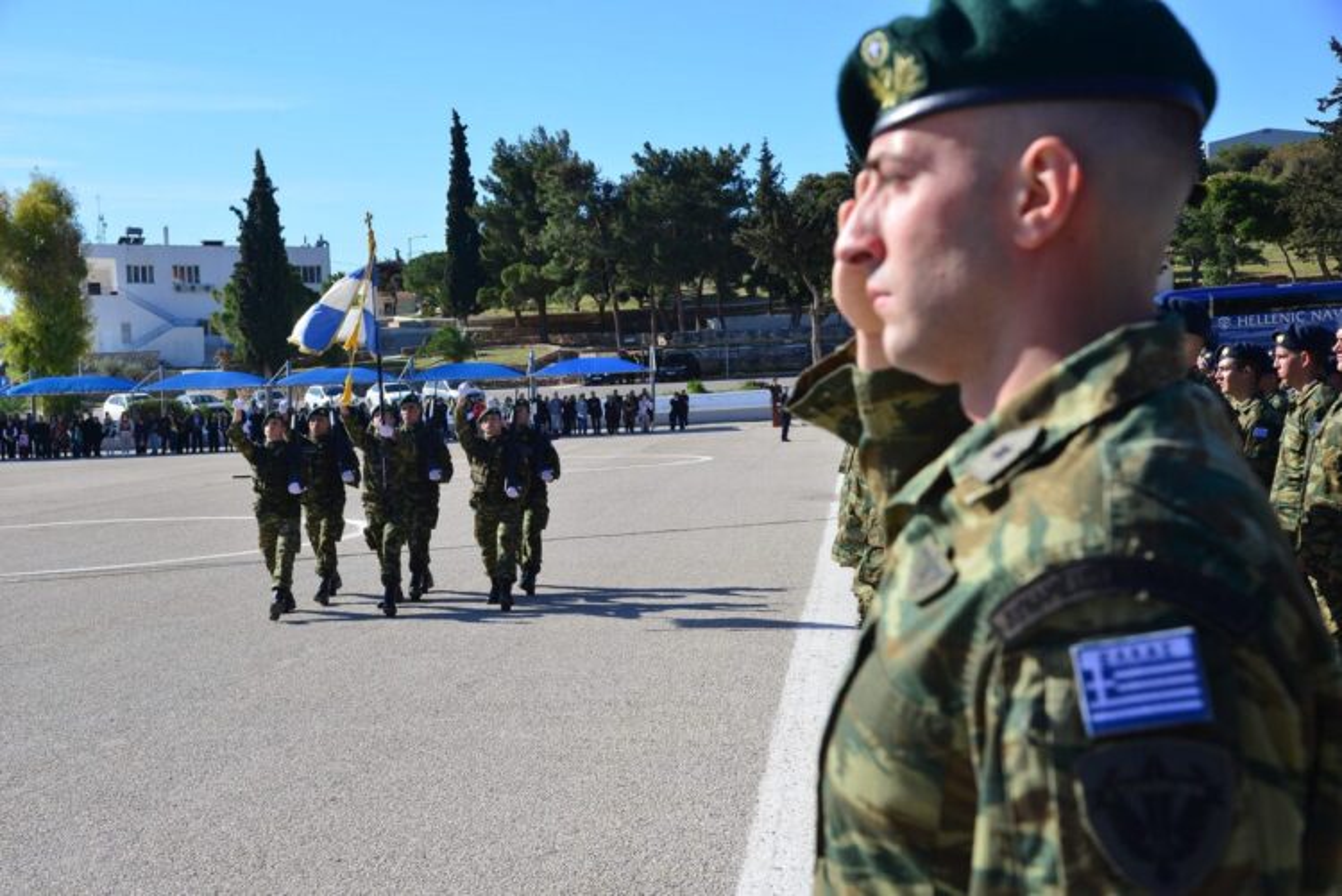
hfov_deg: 38.2
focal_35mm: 52
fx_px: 1939
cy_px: 448
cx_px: 671
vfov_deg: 26.0
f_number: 9
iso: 250
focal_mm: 52
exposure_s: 1/250
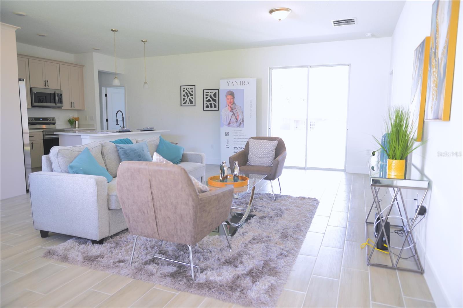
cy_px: 154
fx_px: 308
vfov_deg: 53.0
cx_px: 232
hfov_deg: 73.8
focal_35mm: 24
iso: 320
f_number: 2.8
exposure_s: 1/80
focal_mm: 24
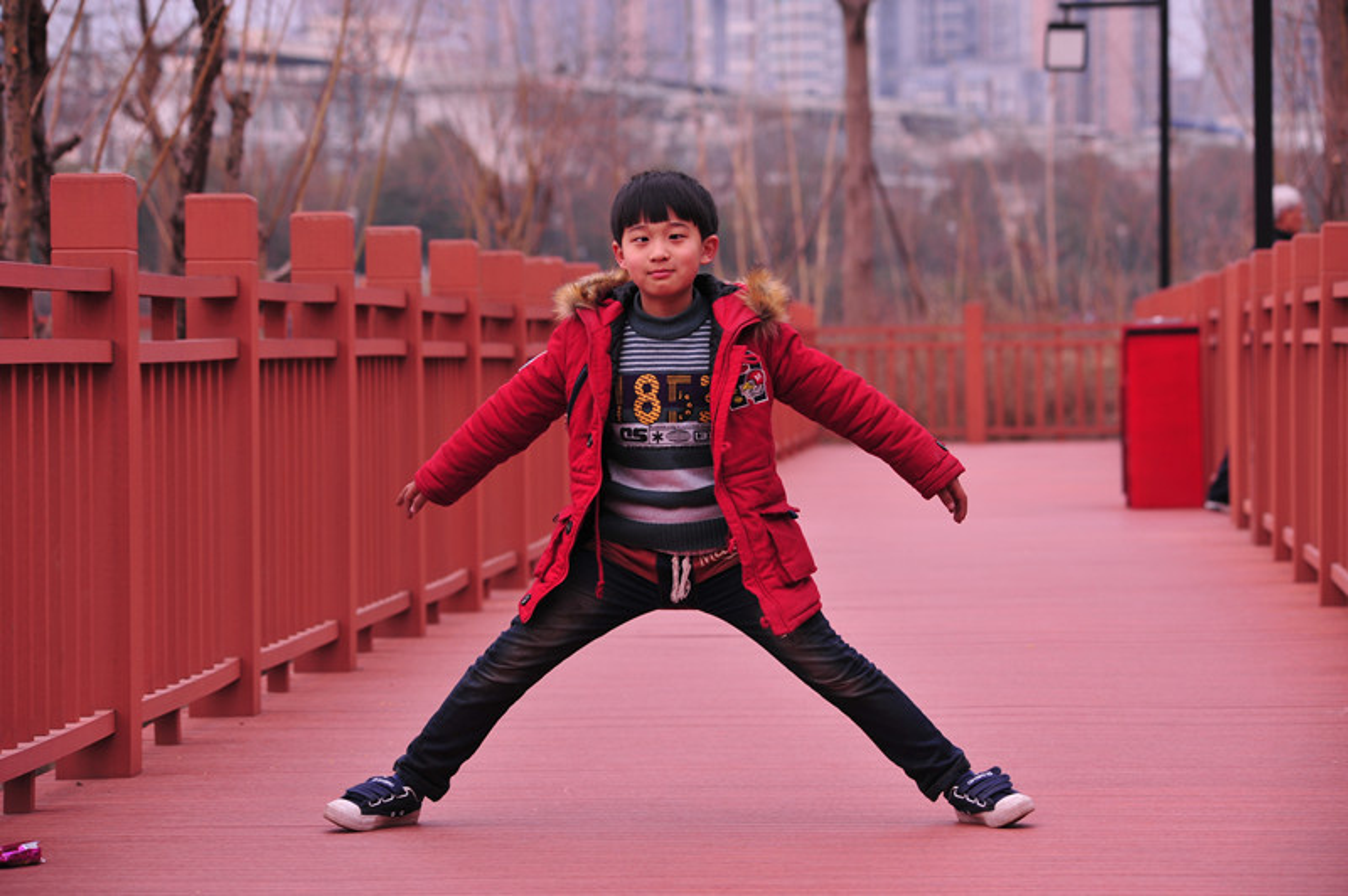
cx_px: 674
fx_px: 5612
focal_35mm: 150
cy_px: 448
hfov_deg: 13.7
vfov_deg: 9.1
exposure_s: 1/80
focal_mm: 150
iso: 200
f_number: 7.1
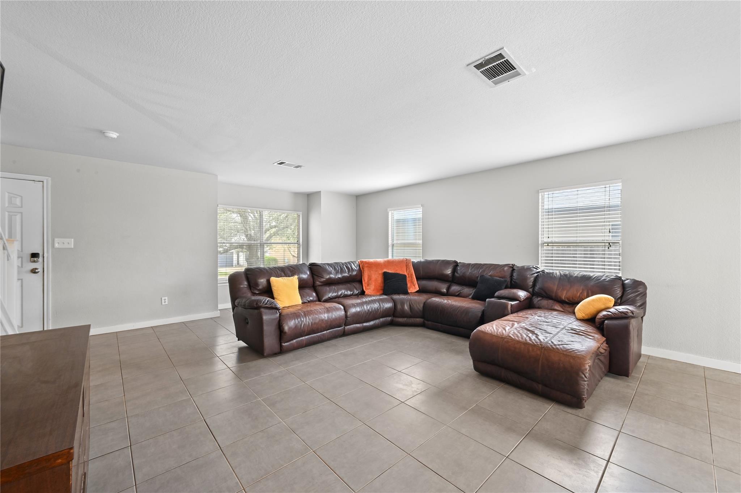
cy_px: 246
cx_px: 370
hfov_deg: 104.3
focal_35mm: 14
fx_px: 288
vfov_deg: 81.1
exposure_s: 1.3
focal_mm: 14
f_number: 14
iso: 200
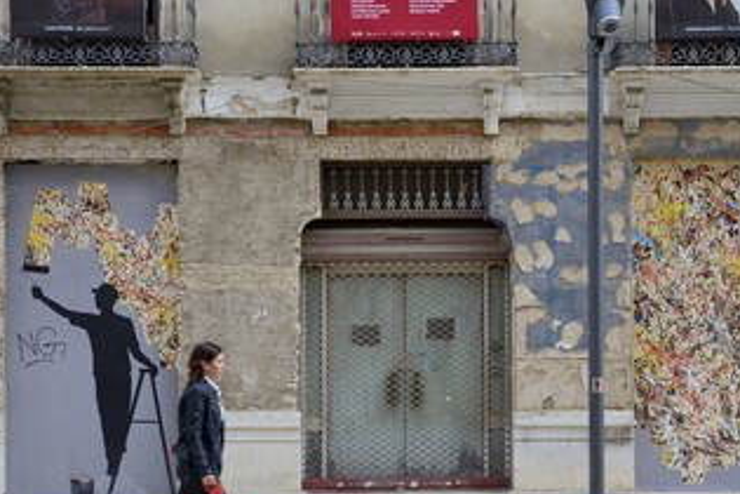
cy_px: 287
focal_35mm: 64
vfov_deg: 21.2
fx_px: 1315
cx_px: 413
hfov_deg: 31.4
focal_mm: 48
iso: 800
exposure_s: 1/125
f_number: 8
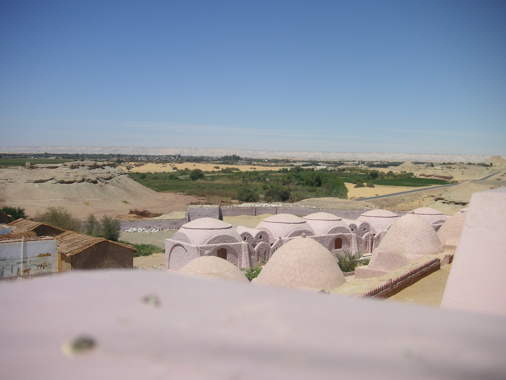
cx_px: 253
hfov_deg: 50.1
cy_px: 190
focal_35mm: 37
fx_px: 541
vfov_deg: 38.7
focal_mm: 6.1
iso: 50
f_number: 6.7
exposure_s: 1/350
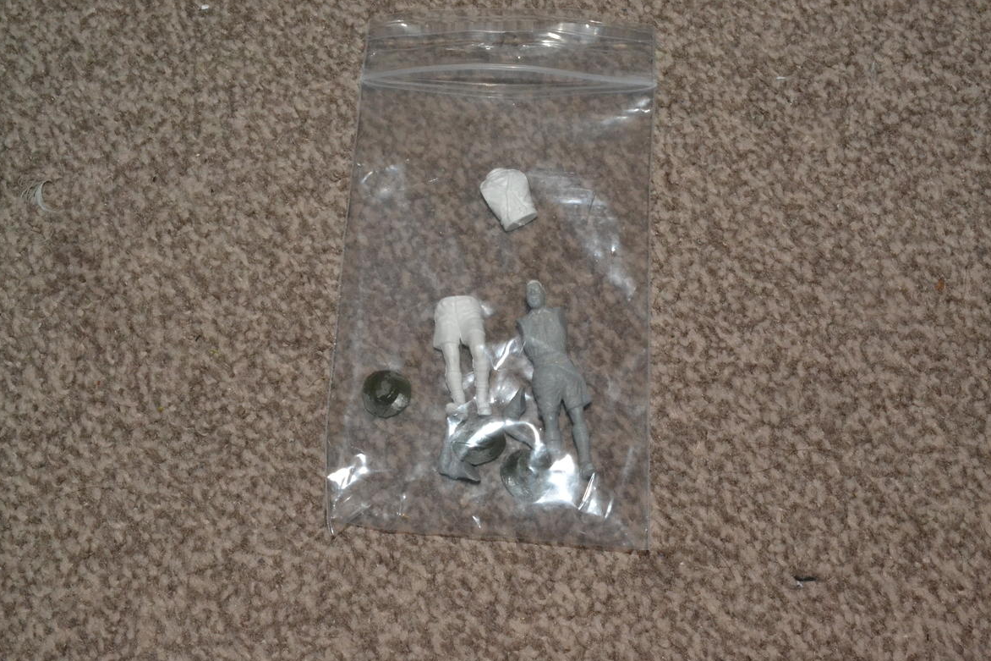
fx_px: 1183
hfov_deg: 45.4
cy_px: 327
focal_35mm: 43
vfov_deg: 31.2
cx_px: 499
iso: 3200
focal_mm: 28
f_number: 20
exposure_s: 1/60
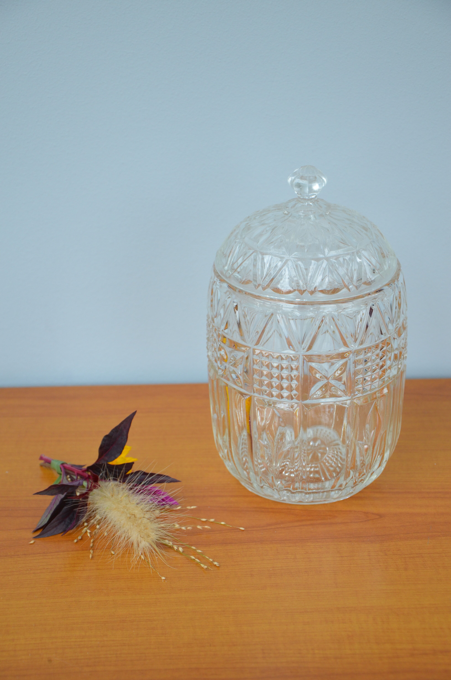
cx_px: 226
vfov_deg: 22.0
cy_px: 340
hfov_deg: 14.6
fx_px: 1755
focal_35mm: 93
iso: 400
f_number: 5.6
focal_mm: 62
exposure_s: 1/125
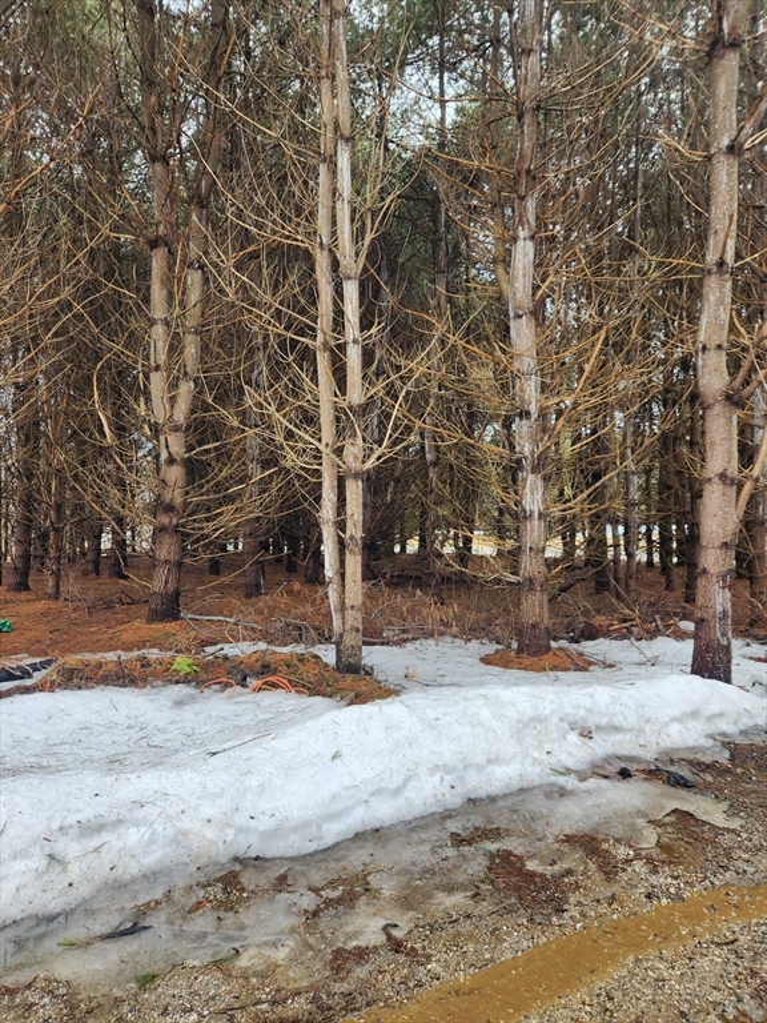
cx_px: 384
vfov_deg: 73.9
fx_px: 679
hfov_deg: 58.9
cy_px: 512
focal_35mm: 23
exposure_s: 1/180
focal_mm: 5.4
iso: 32
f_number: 1.8
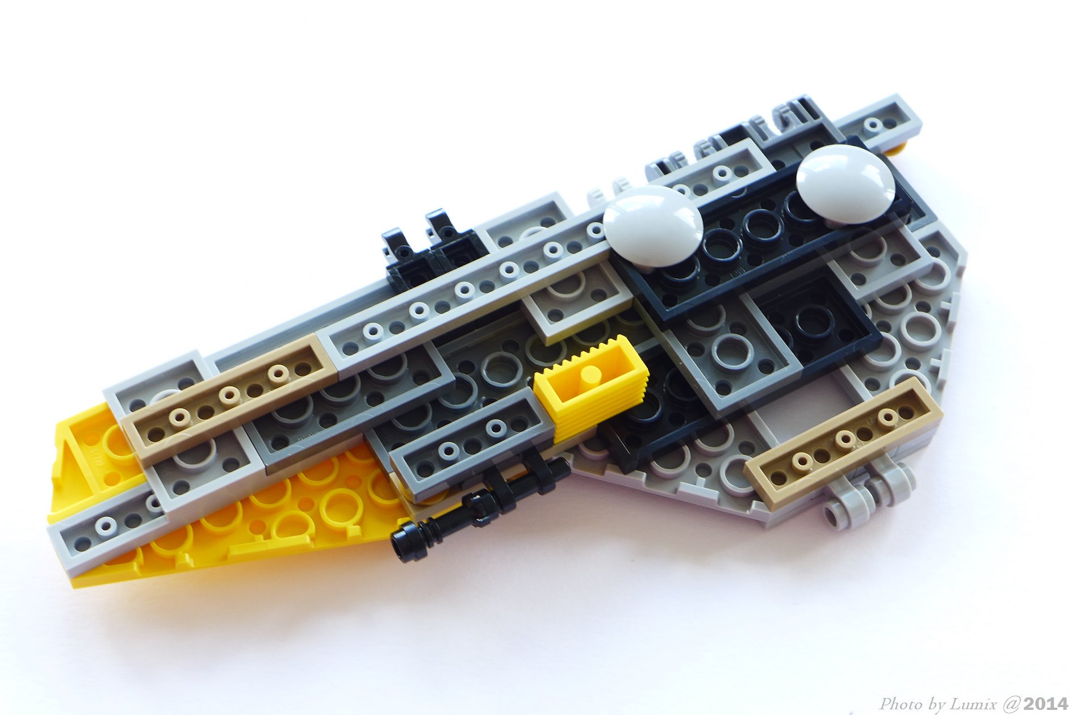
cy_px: 358
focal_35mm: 65
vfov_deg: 20.9
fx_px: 1936
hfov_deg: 30.9
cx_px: 536
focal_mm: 12.8
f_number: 4
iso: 80
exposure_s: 1/25
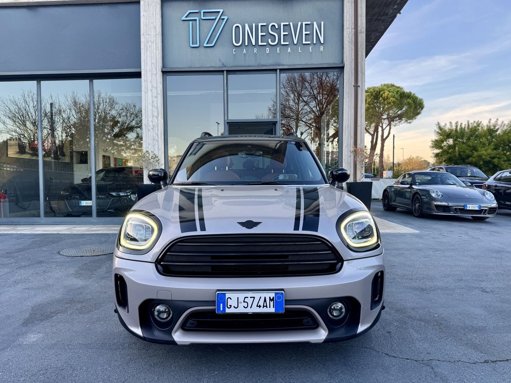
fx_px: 354
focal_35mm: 24
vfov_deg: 56.8
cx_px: 256
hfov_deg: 71.6
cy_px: 192
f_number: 1.78
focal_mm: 6.76
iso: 80
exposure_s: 1/166
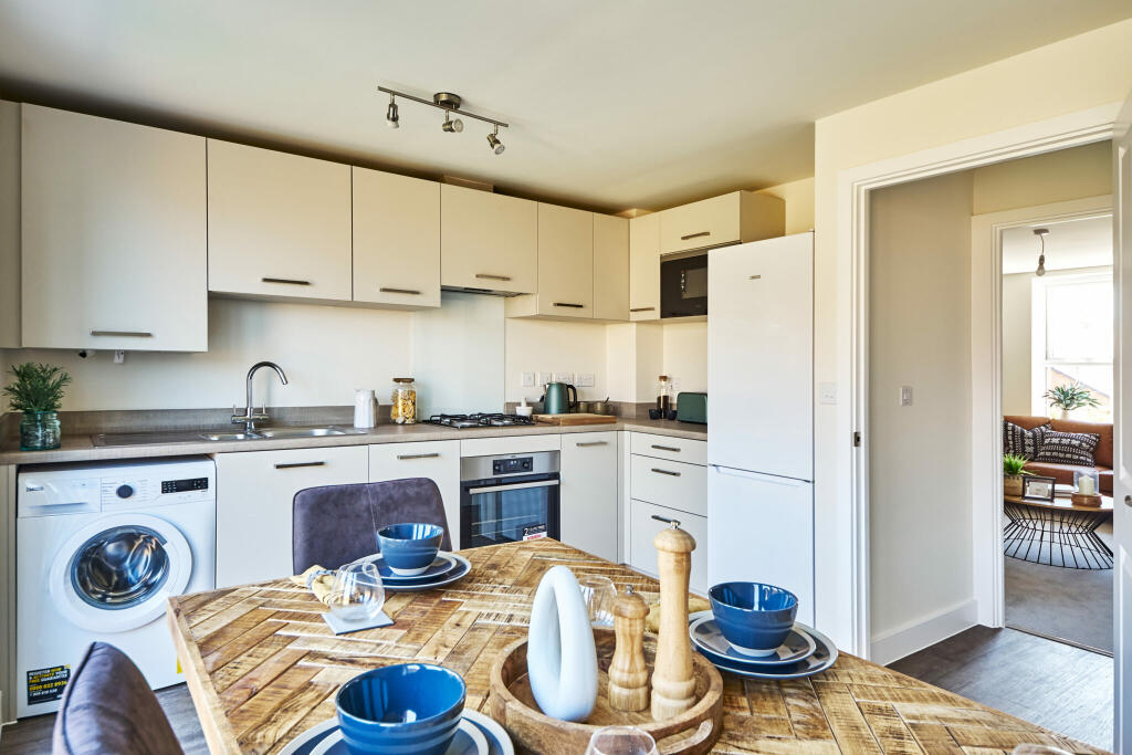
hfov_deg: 85.4
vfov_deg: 63.2
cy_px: 378
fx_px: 613
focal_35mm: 20
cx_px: 566
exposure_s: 1/10
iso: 250
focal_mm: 13
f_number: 8
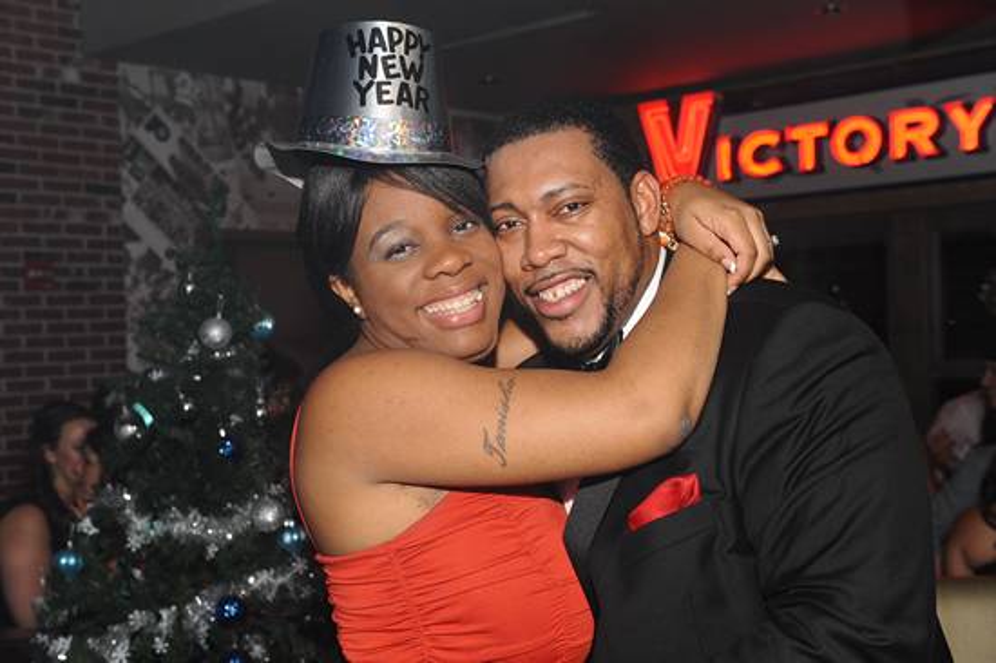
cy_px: 332
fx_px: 1438
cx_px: 498
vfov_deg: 26.0
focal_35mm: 52
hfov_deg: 38.2
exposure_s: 1/250
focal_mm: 52
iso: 1600
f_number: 6.7
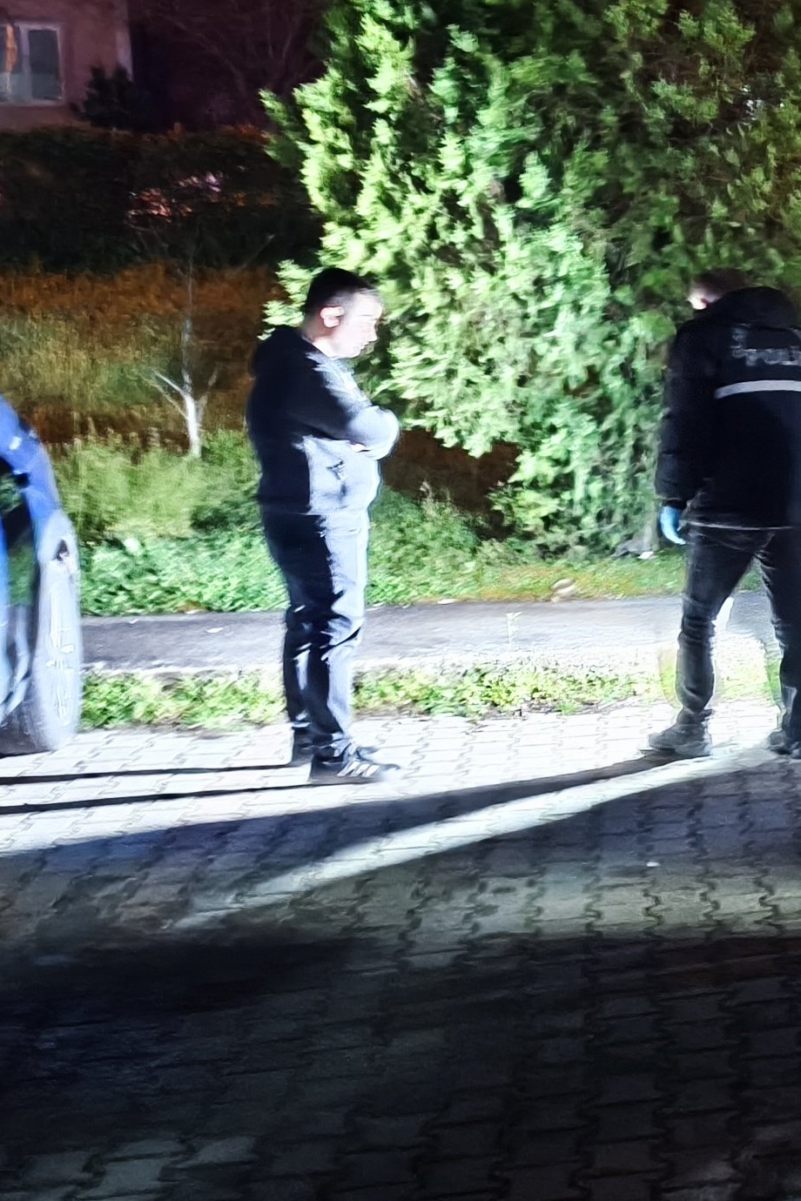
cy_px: 540
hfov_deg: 15.5
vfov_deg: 28.4
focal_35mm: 71
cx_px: 1572
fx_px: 2369
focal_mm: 6.57
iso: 5000
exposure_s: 1/10
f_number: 1.6
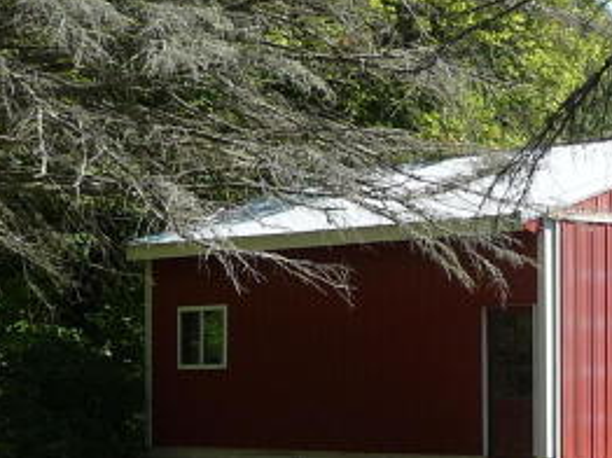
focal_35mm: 132
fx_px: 2332
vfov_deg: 11.2
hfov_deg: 14.9
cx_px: 477
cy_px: 325
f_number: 3.5
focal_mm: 5.3
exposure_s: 1/400
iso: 100
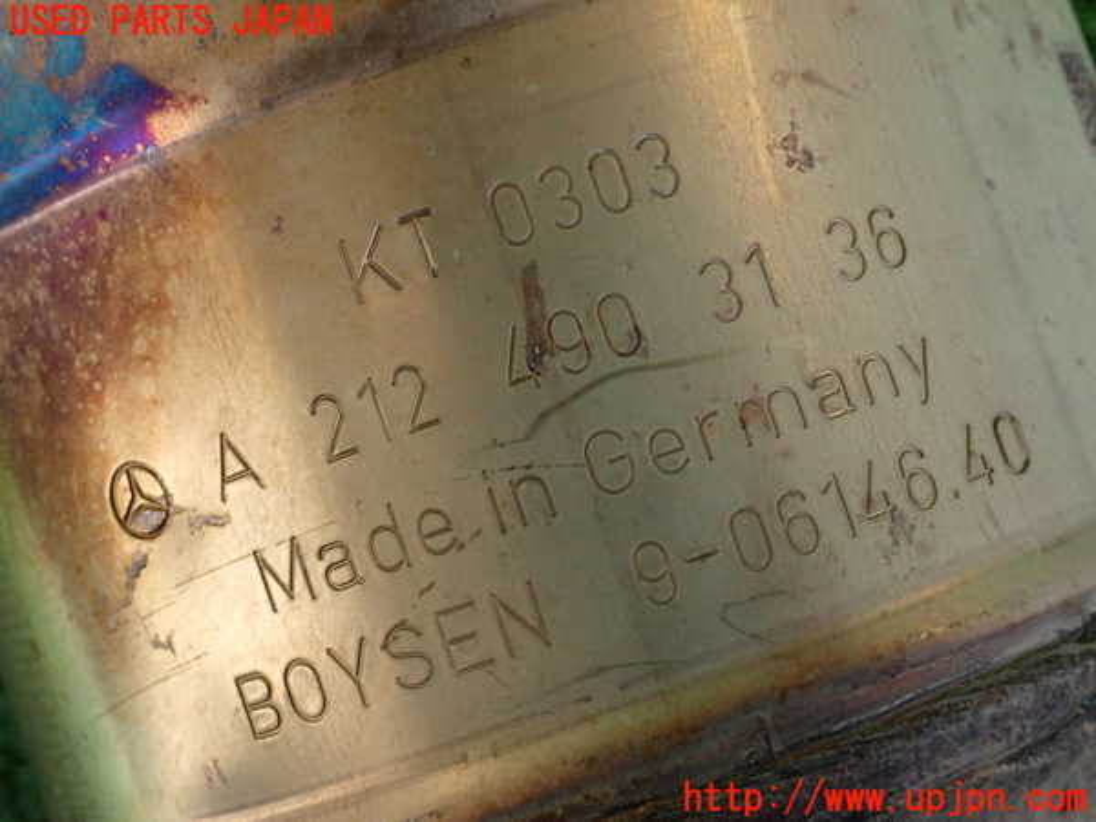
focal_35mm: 67
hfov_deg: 29.0
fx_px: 2121
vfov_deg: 21.9
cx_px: 548
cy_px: 411
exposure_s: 1/125
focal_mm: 11.88
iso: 800
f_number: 3.8
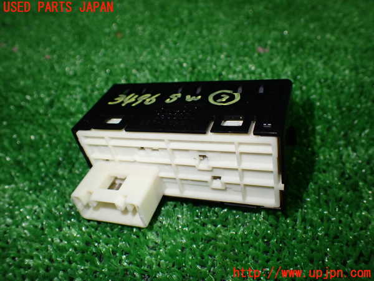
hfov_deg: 60.0
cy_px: 140
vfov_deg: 46.8
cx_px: 187
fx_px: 324
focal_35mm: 30
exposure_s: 1/125
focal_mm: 5.4
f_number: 2.3
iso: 400
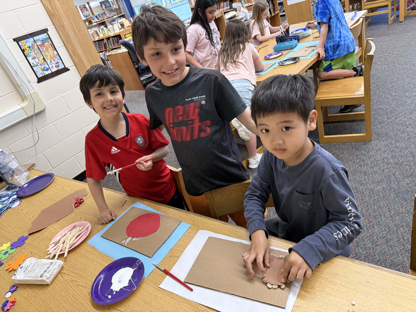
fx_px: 288
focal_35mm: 24
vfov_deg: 56.8
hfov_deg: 71.6
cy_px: 156
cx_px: 208
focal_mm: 6.76
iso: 400
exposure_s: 1/55
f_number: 1.78
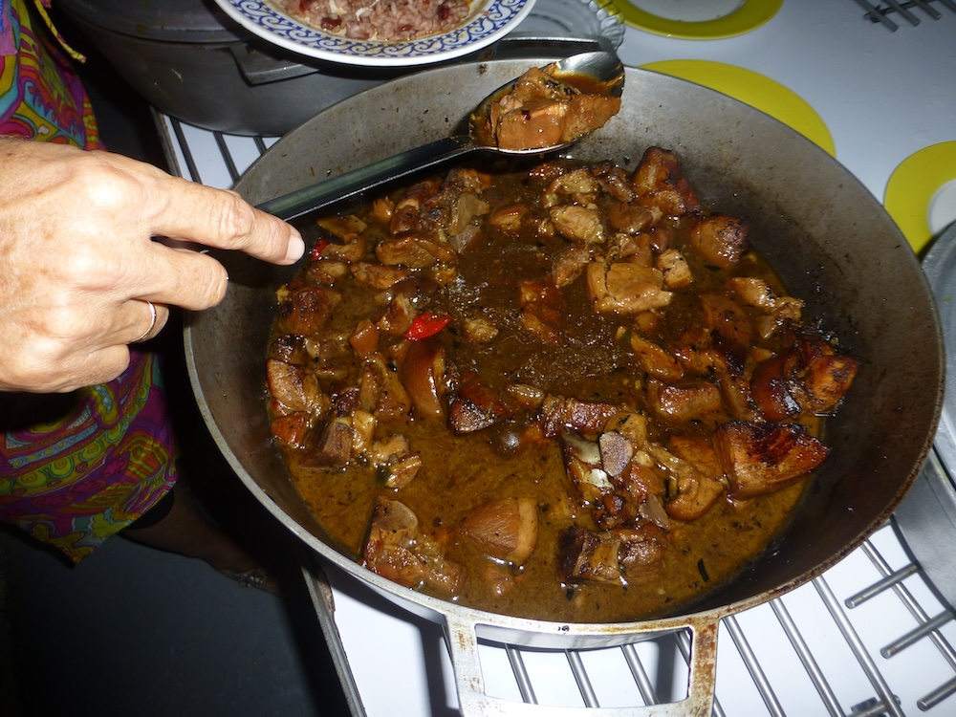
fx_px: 663
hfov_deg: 71.6
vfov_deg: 56.8
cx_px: 478
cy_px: 358
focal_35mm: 24
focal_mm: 4.3
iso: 100
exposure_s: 1/60
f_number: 3.3
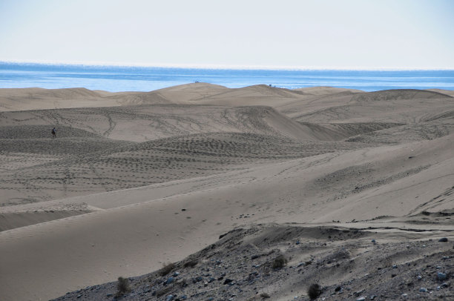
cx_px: 227
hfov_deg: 9.2
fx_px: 2833
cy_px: 150
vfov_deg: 6.1
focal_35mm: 225
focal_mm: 150
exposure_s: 1/1250
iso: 400
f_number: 8
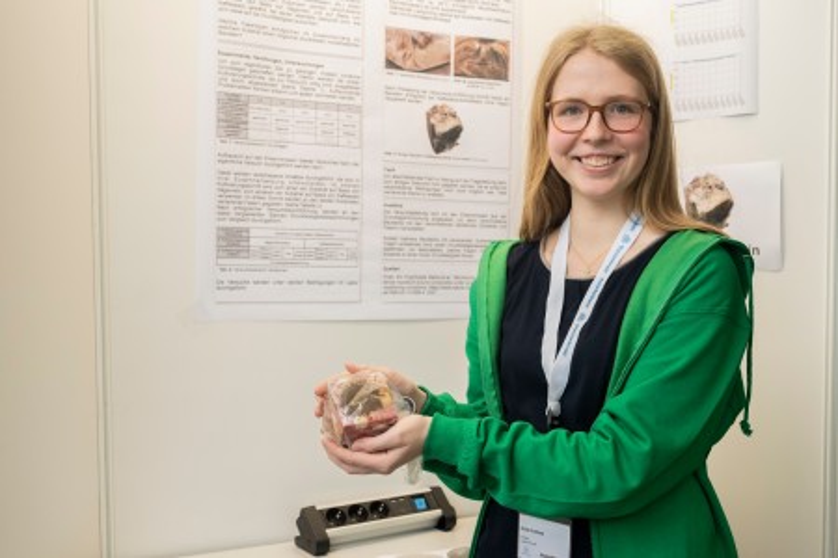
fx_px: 780
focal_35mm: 34
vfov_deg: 39.4
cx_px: 419
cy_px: 279
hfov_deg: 56.5
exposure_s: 1/125
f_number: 4.5
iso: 500
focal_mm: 33.5
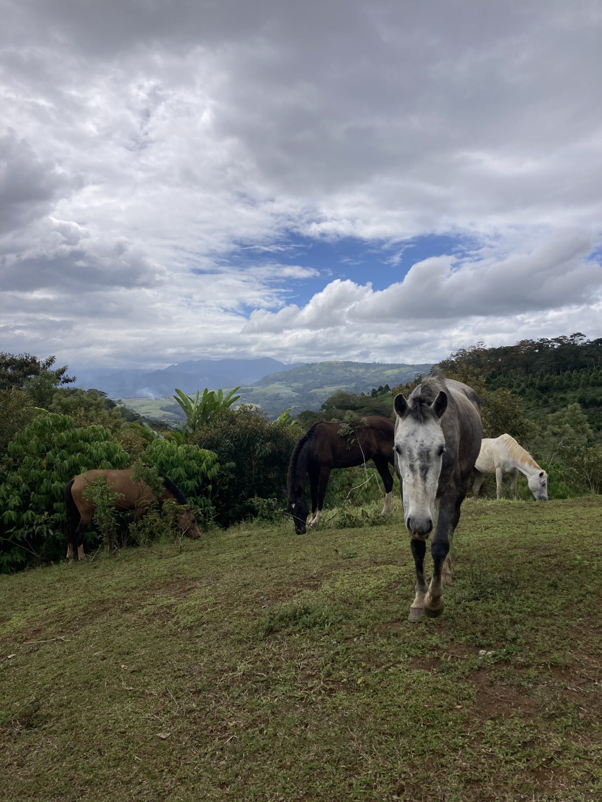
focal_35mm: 28
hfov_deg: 49.7
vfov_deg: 63.4
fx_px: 649
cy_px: 401
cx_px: 301
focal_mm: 3.99
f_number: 1.8
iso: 20
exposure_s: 1/4367
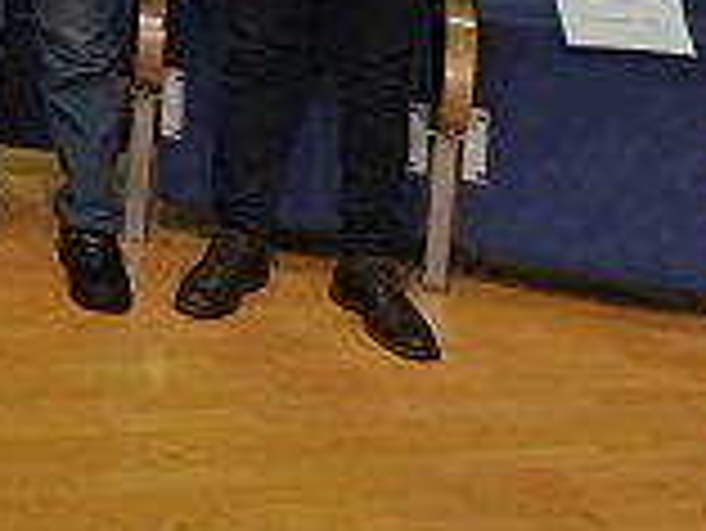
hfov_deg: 12.7
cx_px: -1030
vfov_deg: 11.8
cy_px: -405
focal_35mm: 117
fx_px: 2388
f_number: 1.7
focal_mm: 6.3
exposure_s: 1/100
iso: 250
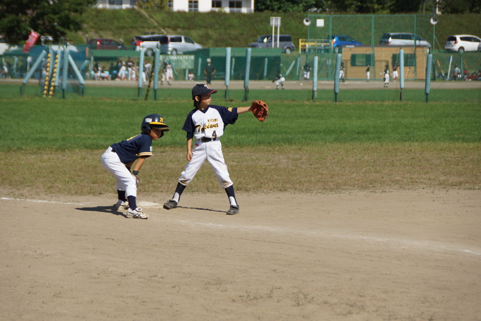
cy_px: 160
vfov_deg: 7.0
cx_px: 240
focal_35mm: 195
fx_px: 2604
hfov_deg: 10.6
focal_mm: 130
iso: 100
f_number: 5.6
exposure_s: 1/800
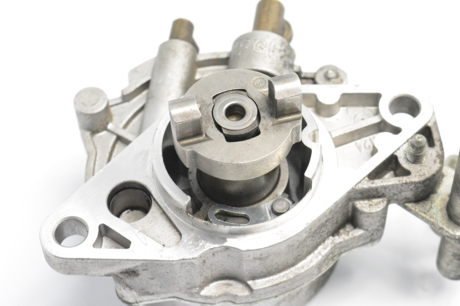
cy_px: 158
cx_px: 278
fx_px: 1311
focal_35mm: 103
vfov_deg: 13.3
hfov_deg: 19.9
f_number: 10
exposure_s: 1/400
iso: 6400
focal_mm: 55
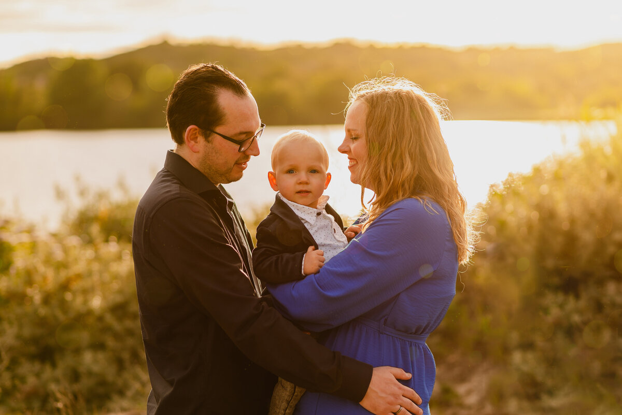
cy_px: 208
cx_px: 311
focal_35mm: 85
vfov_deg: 16.1
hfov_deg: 23.9
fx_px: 1469
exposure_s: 1/800
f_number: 2.5
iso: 100
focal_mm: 85
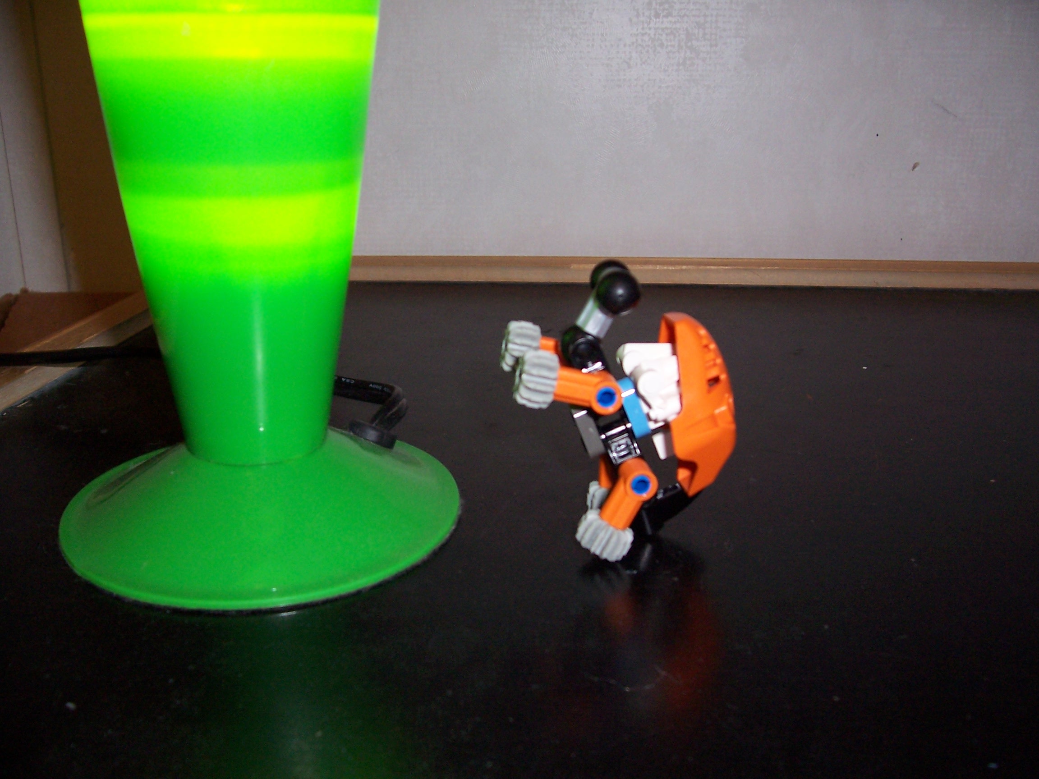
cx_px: 520
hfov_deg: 54.0
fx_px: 1021
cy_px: 390
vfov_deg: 41.8
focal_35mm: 34
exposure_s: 1/60
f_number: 2.7
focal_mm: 5.6
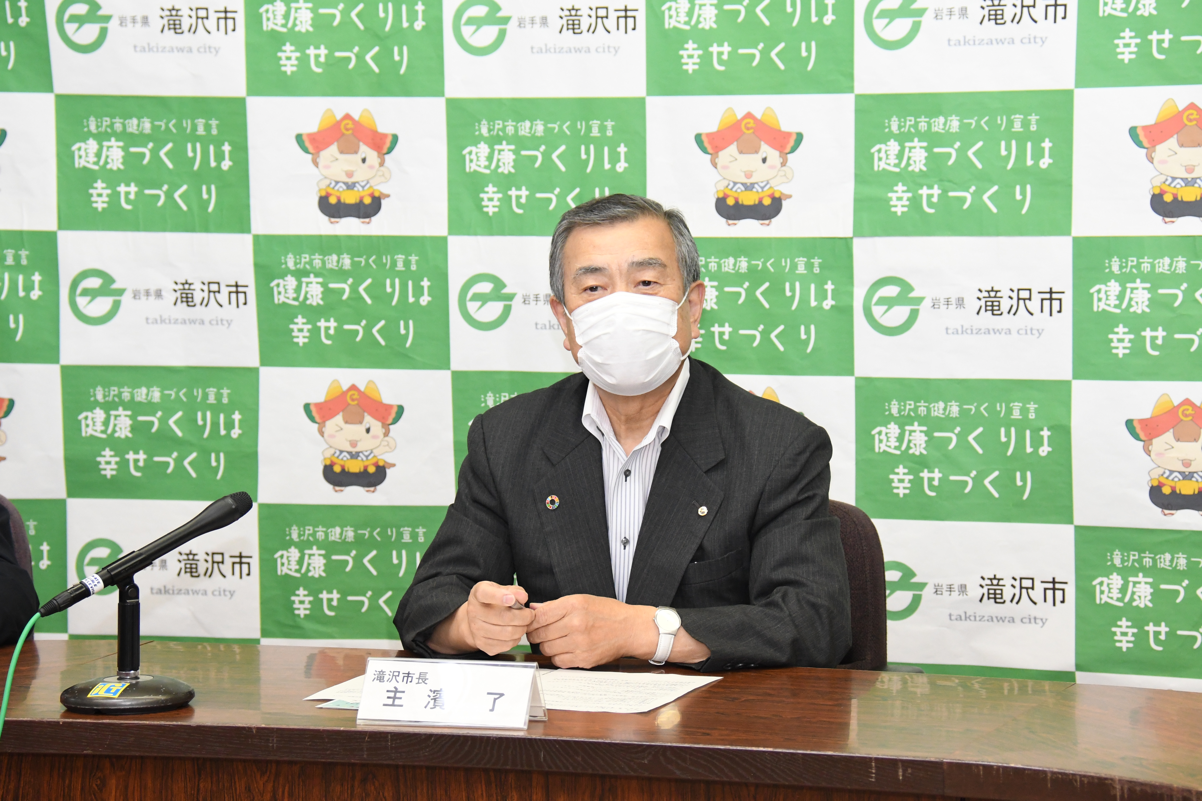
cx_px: 601
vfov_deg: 10.6
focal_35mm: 129
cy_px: 400
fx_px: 4307
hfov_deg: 15.9
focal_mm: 86
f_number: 5.6
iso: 2800
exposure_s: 1/250
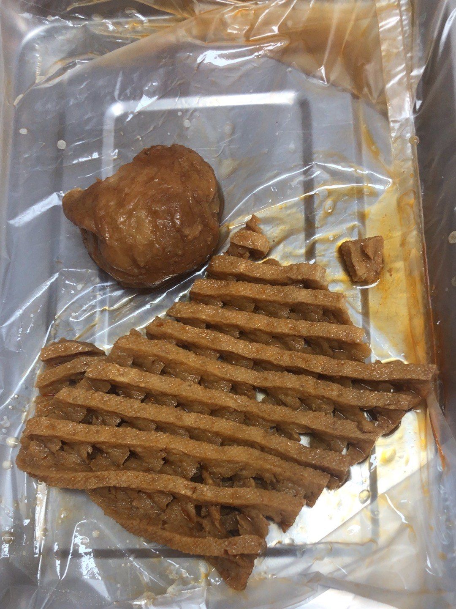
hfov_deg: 22.9
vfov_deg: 30.3
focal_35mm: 64
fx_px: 1124
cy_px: 304
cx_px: 228
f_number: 1.8
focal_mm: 4
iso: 32
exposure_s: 1/100
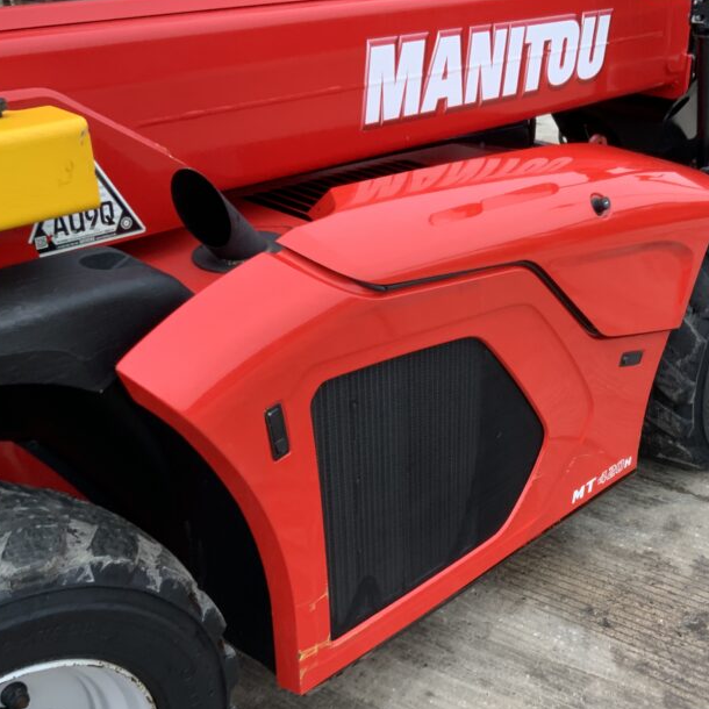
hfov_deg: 38.6
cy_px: 436
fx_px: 996
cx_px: 486
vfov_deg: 39.0
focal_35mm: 43
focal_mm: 3
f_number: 1.8
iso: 20
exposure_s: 1/122
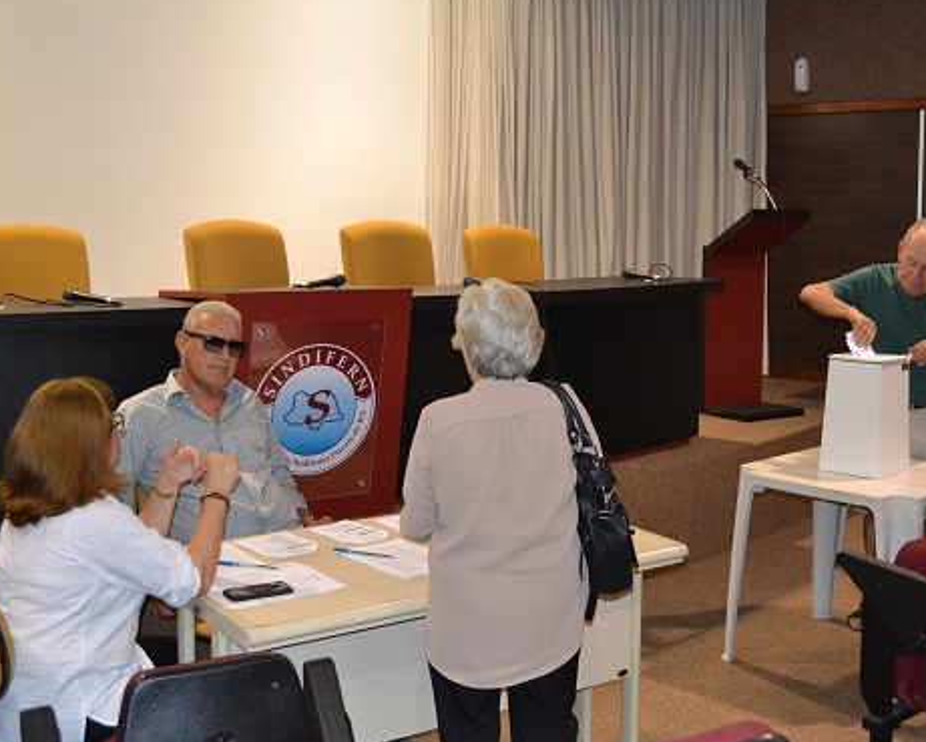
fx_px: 1206
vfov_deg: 34.2
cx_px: 552
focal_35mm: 44
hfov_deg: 41.8
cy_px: 358
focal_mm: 24
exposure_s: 1/60
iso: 2200
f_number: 4
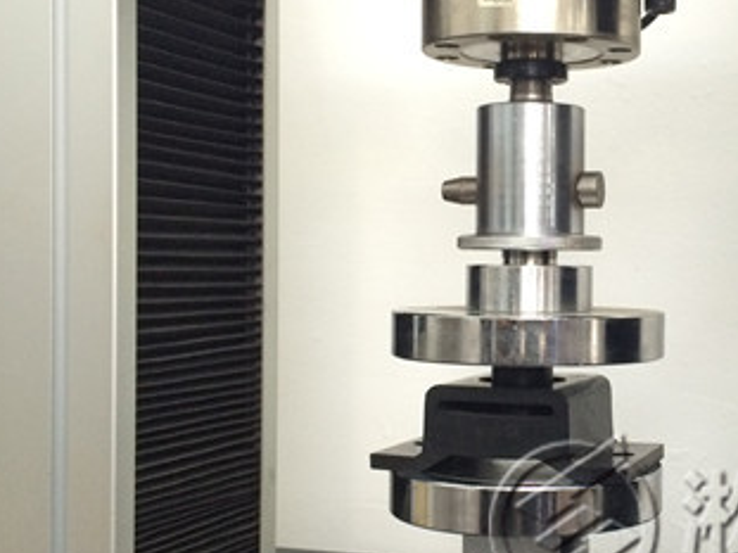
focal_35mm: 56
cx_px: 565
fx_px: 1193
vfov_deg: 26.1
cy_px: 285
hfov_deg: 33.6
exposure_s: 1/30
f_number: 2.2
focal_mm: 4.15
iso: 160
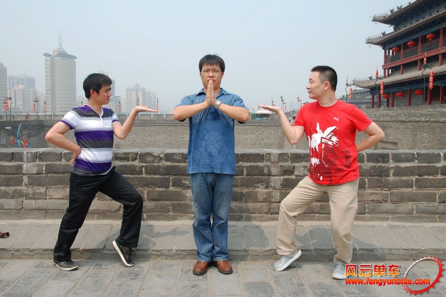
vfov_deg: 47.9
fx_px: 335
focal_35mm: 27
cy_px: 148
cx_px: 223
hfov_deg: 67.4
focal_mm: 18
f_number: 7.1
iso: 100
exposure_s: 1/200
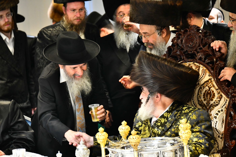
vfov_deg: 8.1
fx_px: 1114
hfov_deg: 12.1
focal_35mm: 170
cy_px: 78
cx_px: 118
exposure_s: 1/125
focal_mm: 170
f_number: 5.6
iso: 2500
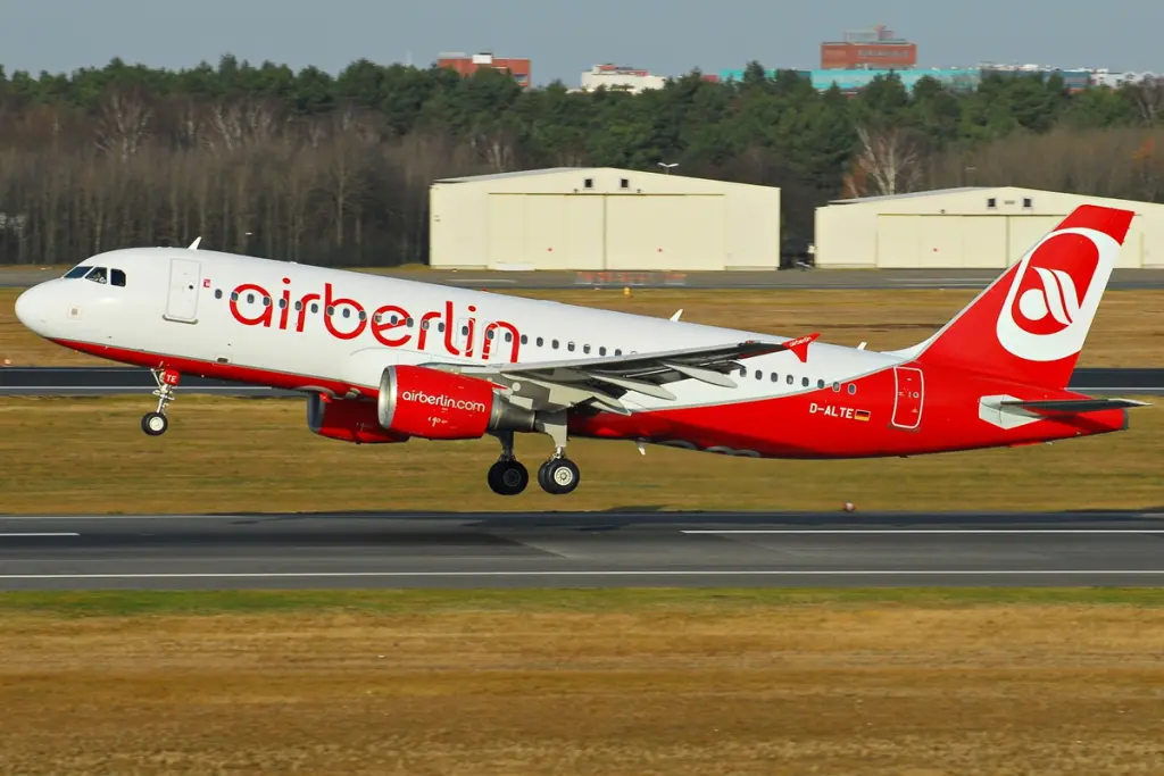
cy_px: 388
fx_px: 8003
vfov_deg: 5.6
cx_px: 582
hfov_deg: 8.3
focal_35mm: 248
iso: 200
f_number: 8
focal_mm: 165
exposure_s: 1/500
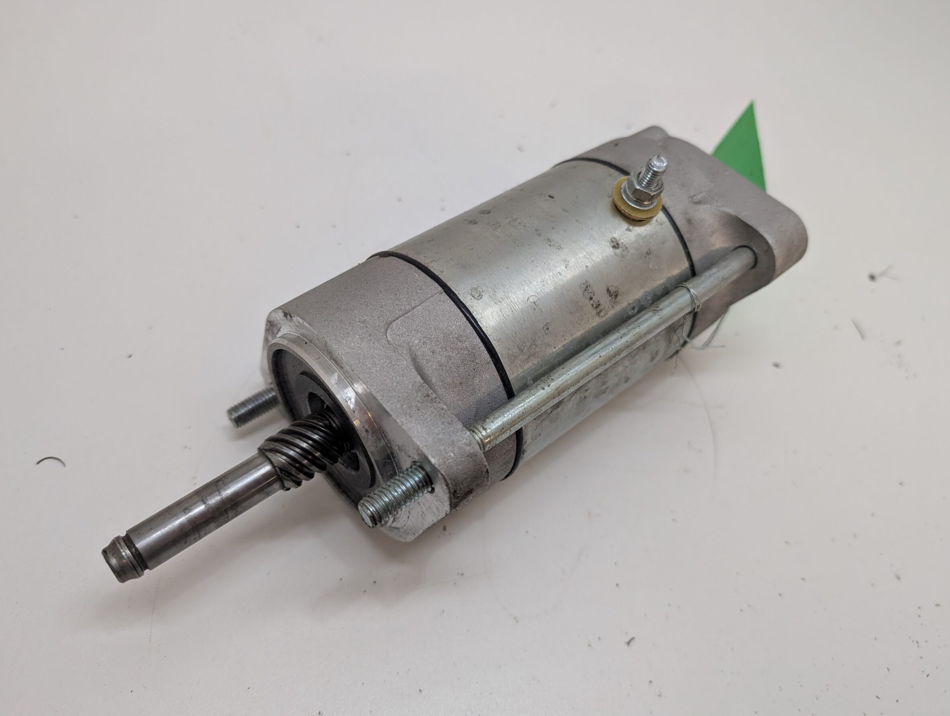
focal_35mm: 26
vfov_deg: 53.2
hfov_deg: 67.2
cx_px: 501
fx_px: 715
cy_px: 376
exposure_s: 1/121
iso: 238
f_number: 1.68
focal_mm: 6.9
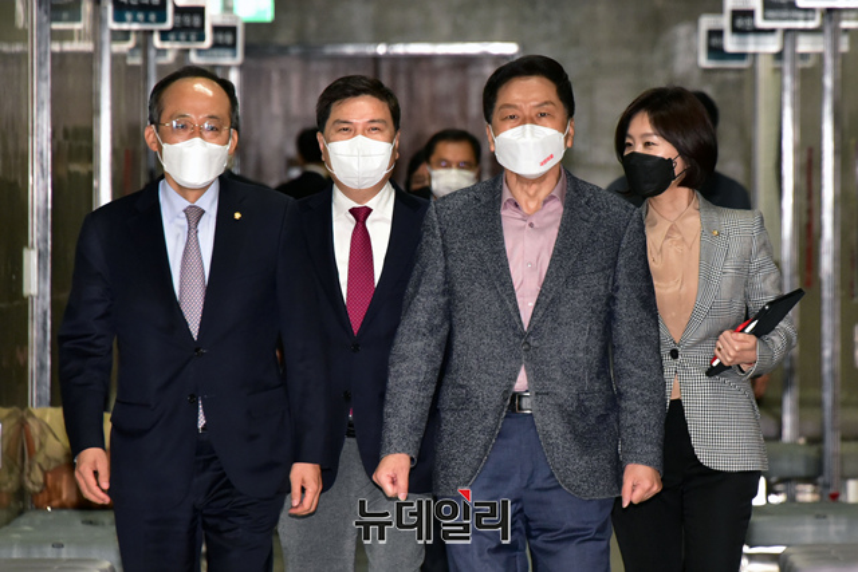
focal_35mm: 300
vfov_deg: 4.6
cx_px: 429
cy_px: 286
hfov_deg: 6.9
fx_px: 7151
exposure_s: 1/160
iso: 4000
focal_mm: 300
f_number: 7.1
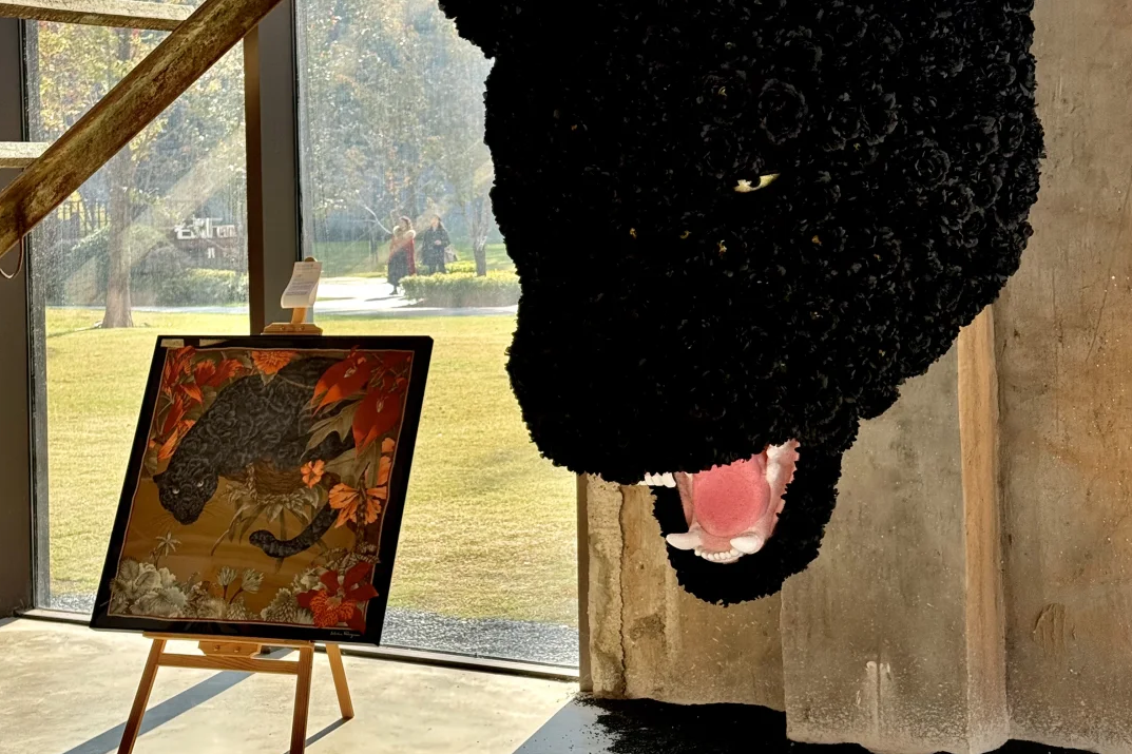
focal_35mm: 67
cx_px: 567
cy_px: 252
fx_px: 2106
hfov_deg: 30.1
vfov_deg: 20.2
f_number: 1.78
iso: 80
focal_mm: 6.76
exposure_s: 1/606
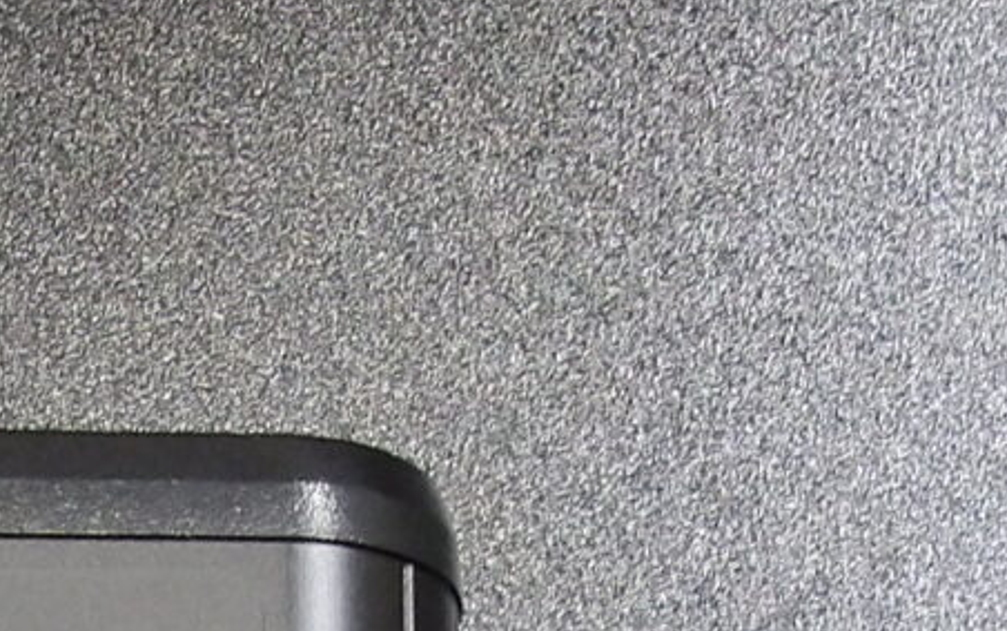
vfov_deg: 7.1
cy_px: 1953
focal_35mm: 162
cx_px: -114
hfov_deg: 12.7
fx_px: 4448
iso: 406
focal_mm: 4.9
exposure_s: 1/15
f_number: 3
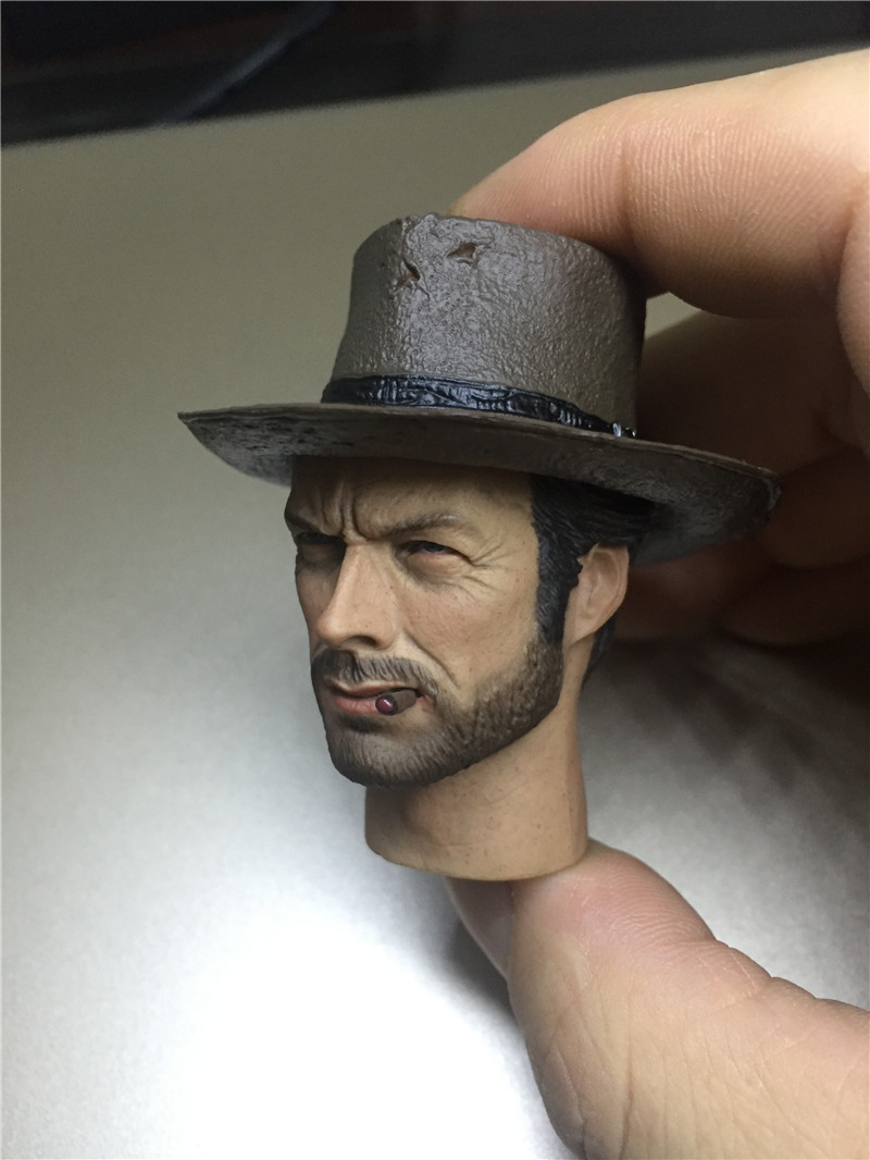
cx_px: 435
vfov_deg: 61.6
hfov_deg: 48.2
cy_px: 580
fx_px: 971
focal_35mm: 29
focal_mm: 4.15
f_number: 2.2
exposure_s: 1/33
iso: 200
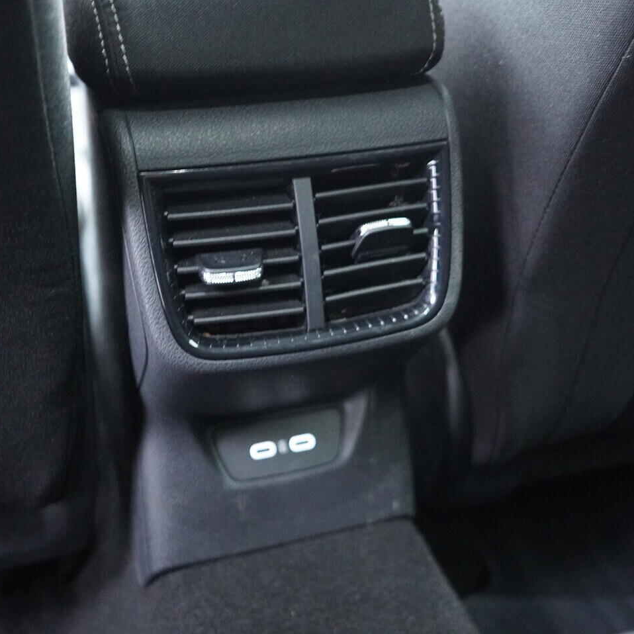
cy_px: 317
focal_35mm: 46
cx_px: 331
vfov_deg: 36.8
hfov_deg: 36.8
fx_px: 953
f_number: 2.8
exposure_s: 1/40
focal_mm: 24
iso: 5000
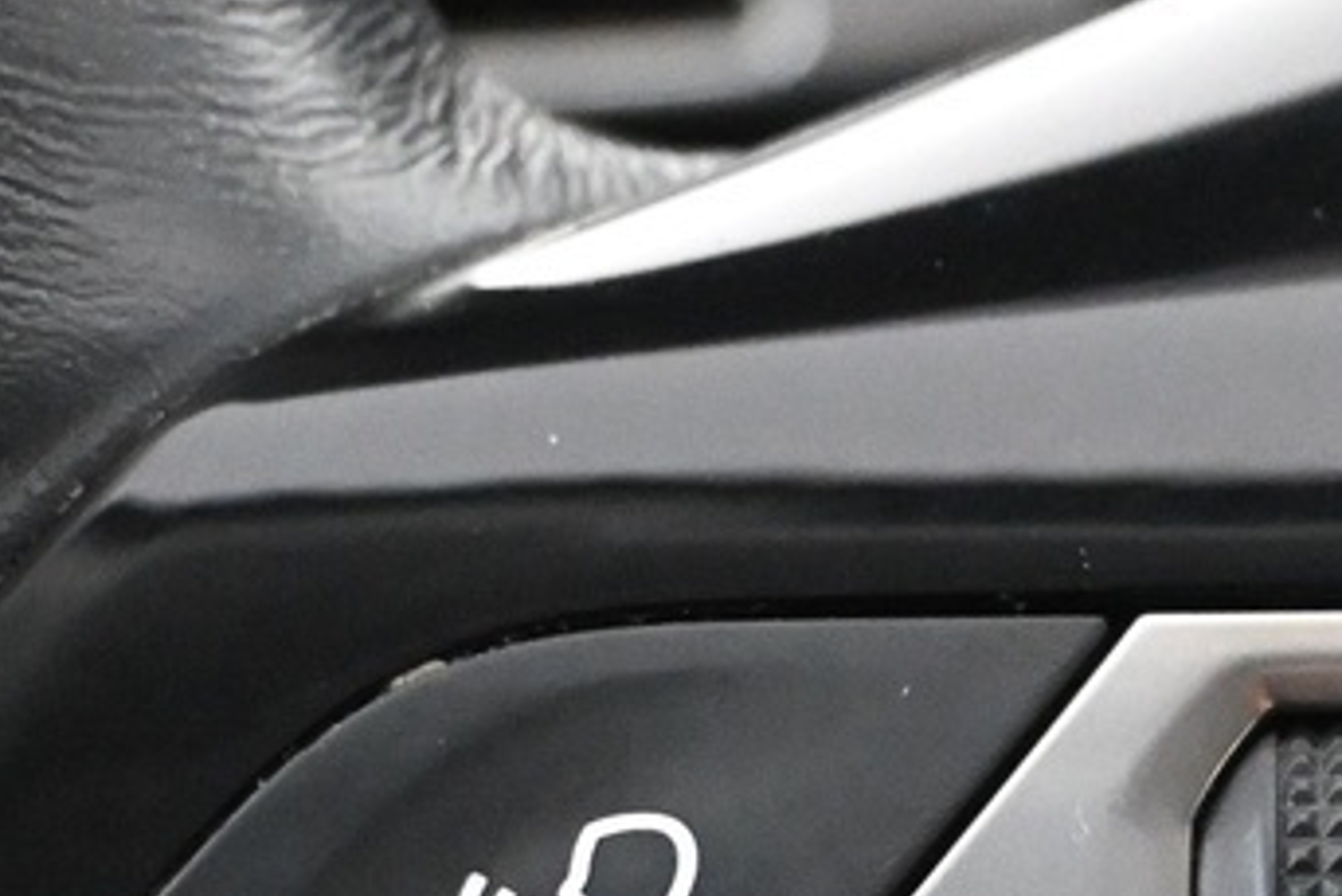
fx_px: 6862
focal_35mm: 184
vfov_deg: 7.4
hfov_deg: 11.1
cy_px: 1189
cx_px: 1197
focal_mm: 26
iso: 7200
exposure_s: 1/40
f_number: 4.5
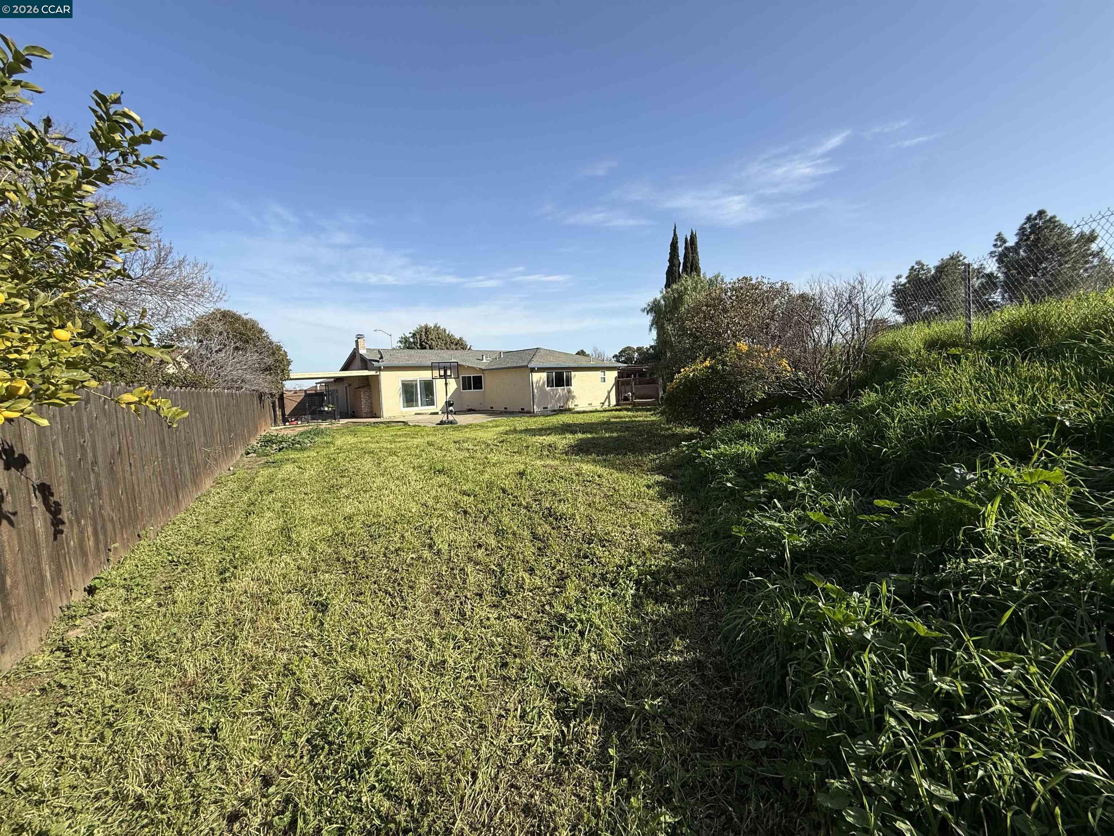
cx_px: 557
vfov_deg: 85.7
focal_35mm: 14
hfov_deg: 102.1
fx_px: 451
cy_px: 418
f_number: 2.2
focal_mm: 2.22
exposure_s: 1/1698
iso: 50
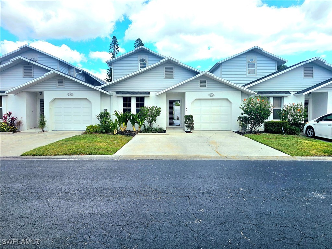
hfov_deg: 73.9
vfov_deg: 58.9
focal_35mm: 23
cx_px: 166
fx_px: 221
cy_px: 124
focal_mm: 6.3
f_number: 1.7
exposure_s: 1/833
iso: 10
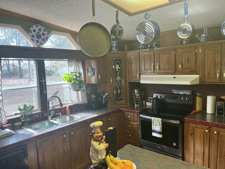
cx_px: 112
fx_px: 169
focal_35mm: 26
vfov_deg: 53.1
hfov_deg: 67.3
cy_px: 84
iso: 64
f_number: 1.6
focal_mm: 5.1
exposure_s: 1/120
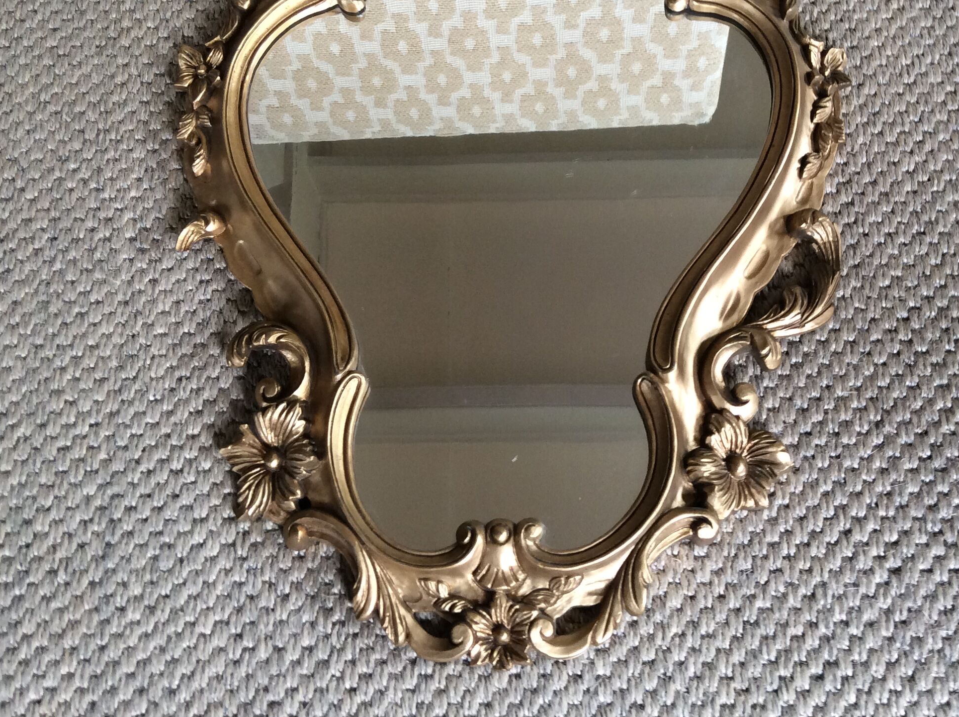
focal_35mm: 43
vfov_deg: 33.3
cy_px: 258
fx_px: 1190
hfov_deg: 43.8
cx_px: 531
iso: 80
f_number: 2.4
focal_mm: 3.3
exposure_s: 1/25
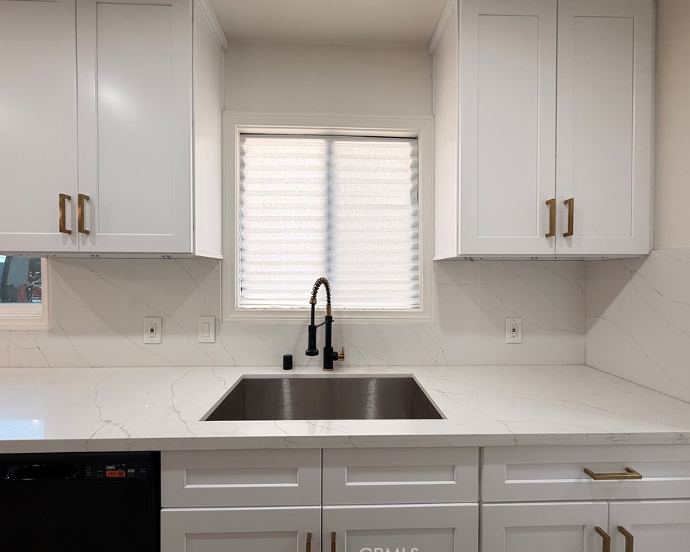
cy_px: 281
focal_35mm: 15
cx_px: 348
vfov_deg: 84.0
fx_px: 306
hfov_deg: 96.8
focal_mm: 2.22
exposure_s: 1/120
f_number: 2.2
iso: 125
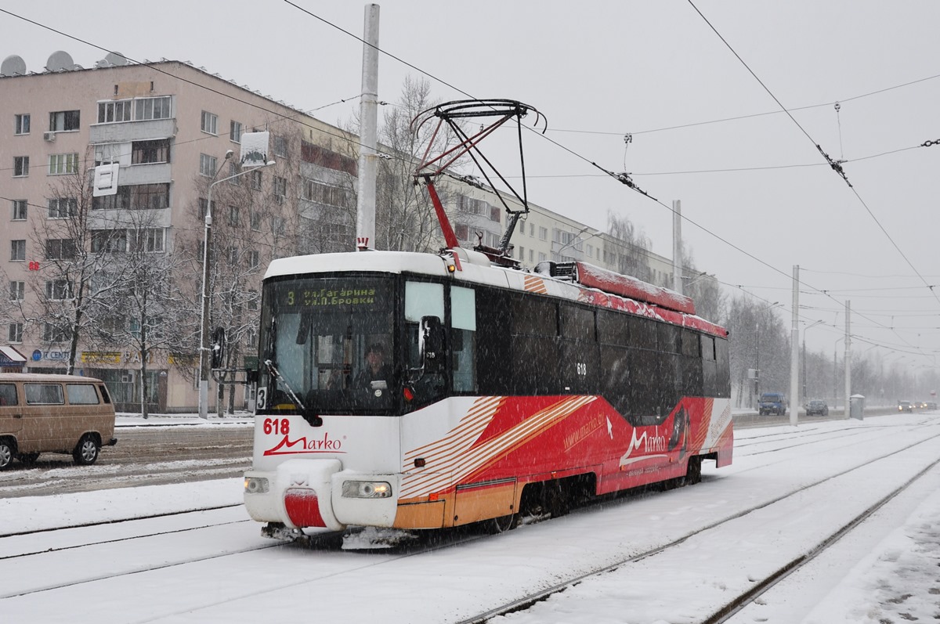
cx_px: 470
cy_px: 312
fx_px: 978
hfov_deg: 51.3
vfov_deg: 35.4
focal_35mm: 38
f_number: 8
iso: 200
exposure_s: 1/80
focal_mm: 25
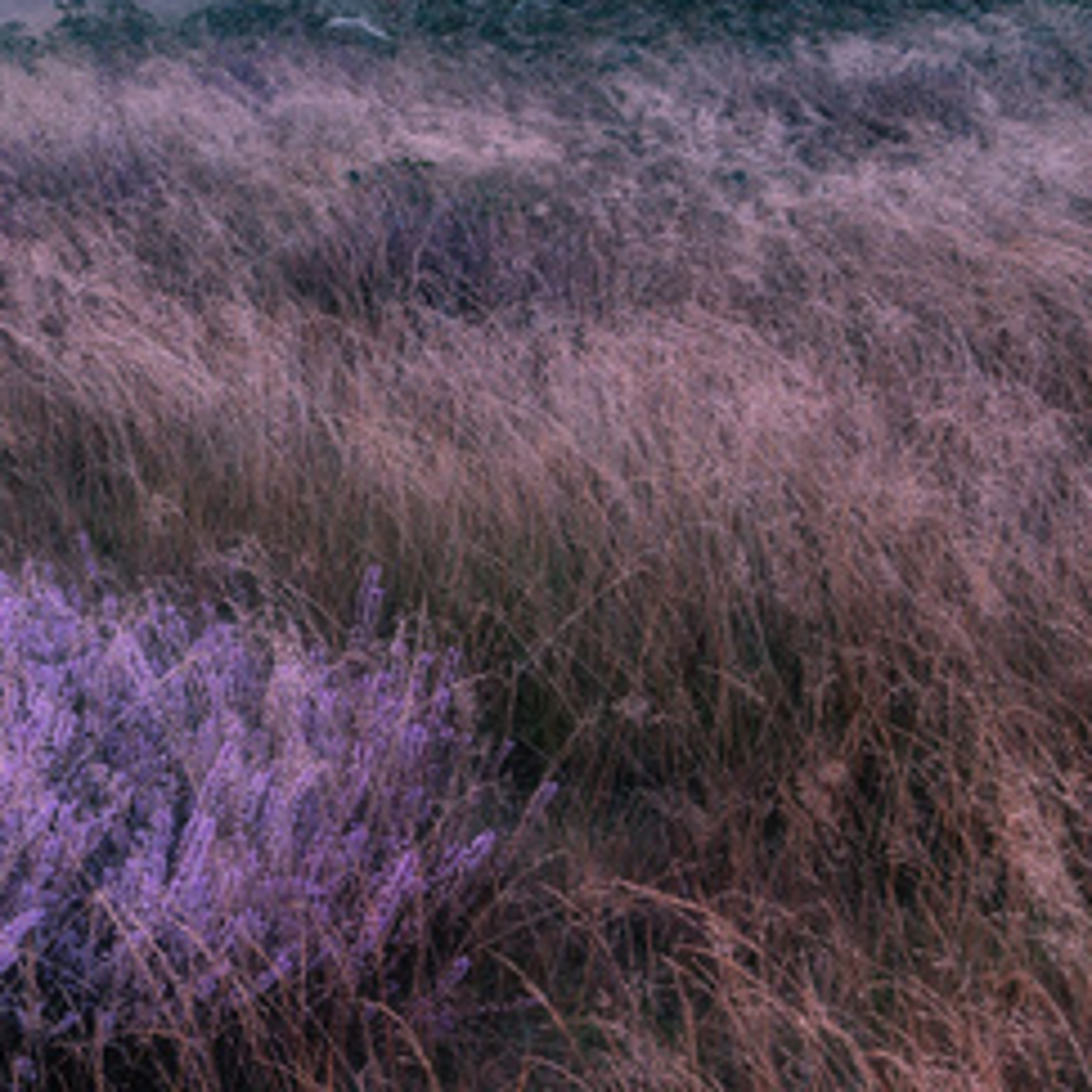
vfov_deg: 28.7
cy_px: 2
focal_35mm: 56
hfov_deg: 19.2
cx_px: -1054
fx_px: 1999
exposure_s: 4
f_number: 8
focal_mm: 16
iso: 64
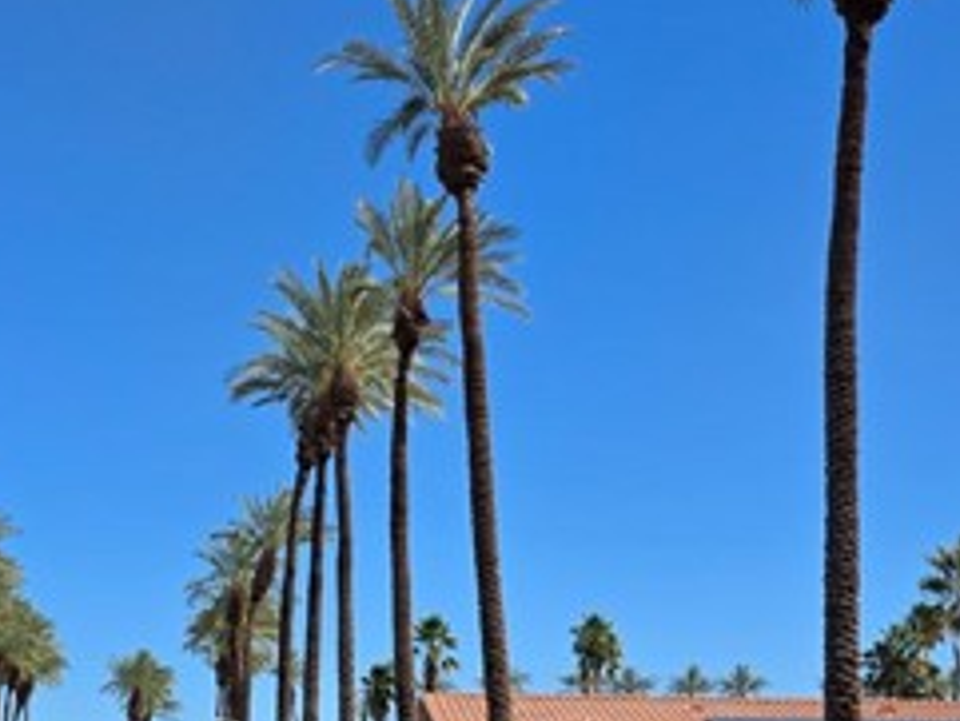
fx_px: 1693
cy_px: 366
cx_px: 343
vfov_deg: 24.0
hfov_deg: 31.5
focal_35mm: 61
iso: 80
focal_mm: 6.3
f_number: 1.7
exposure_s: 1/6809
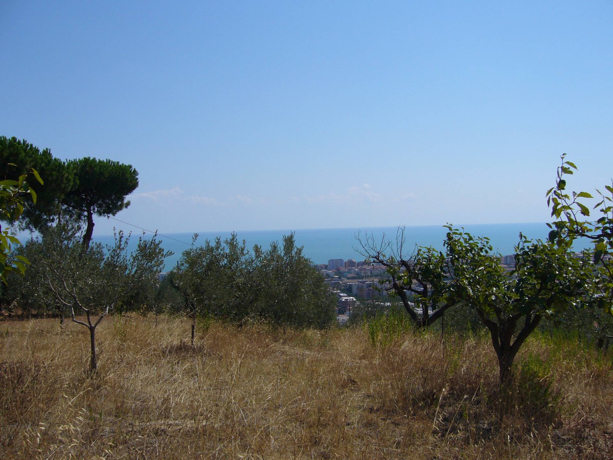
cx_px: 306
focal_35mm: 35
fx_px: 620
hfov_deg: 52.6
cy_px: 230
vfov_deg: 40.7
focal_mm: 5.8
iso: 80
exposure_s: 1/500
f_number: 5.6
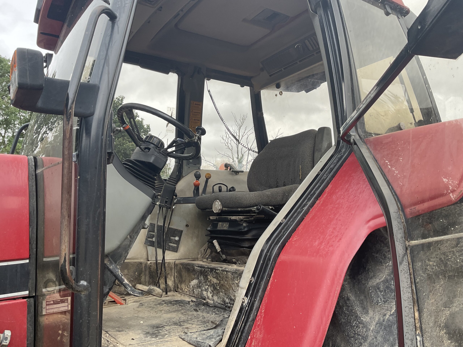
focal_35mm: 29
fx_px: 388
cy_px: 174
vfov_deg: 48.2
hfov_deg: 61.7
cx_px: 232
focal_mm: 3
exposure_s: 1/348
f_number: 1.8
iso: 16
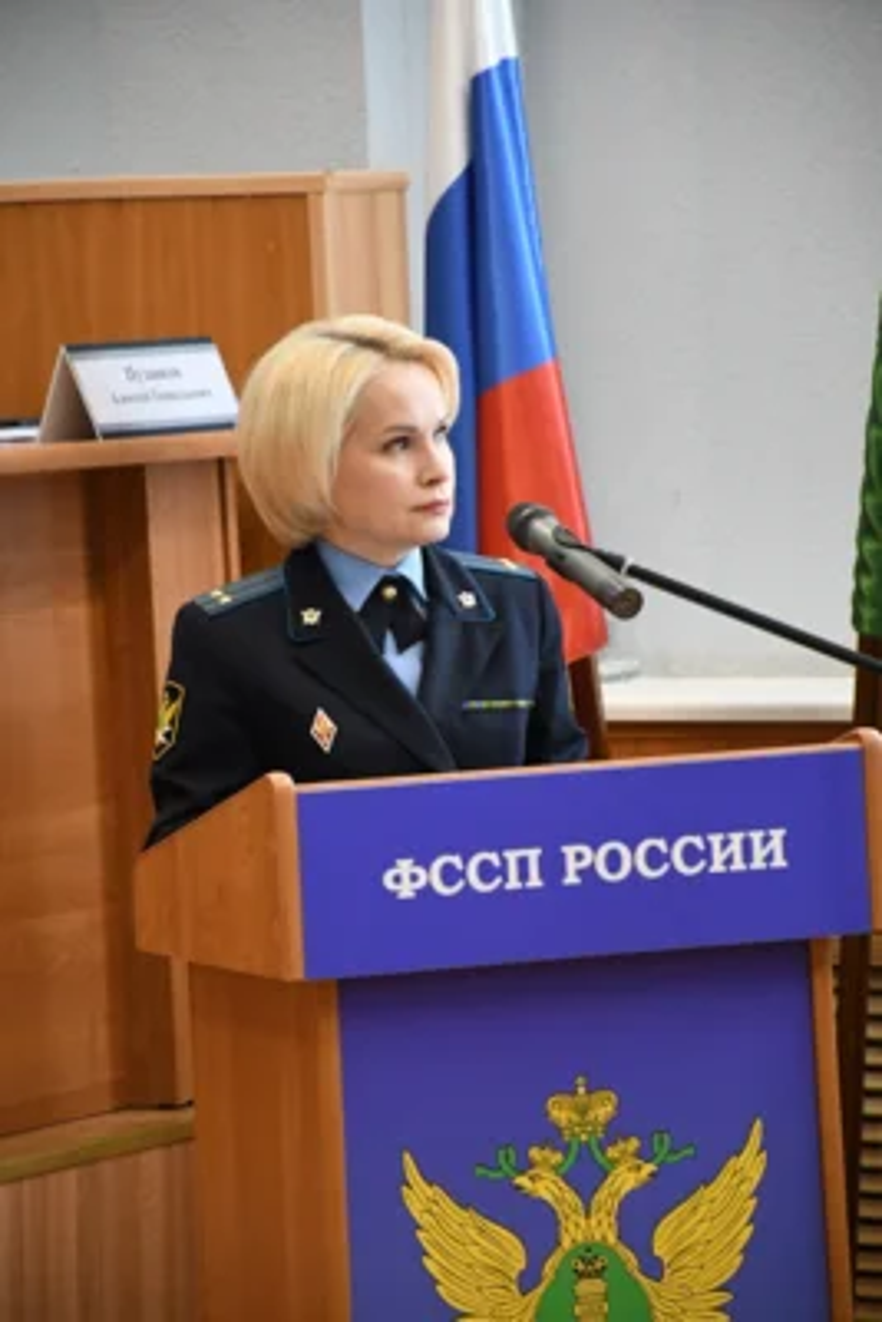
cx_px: 441
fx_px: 7710
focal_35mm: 210
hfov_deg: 6.5
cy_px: 661
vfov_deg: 9.8
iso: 3200
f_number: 5.6
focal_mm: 140
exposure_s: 1/125
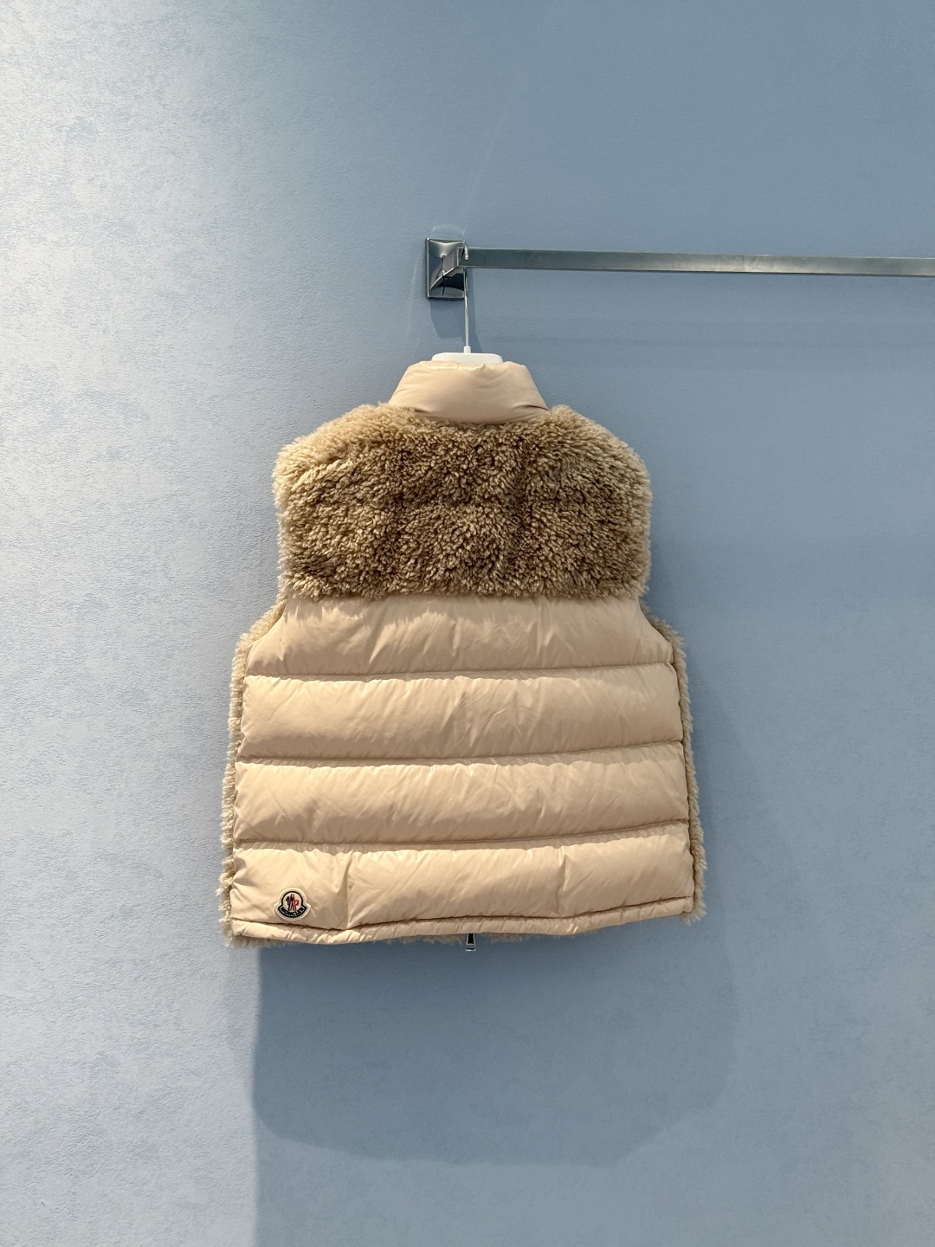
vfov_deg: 39.7
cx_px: 468
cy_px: 624
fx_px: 1729
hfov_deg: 30.3
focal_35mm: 48
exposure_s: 1/100
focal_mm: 6.76
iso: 50
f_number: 1.78
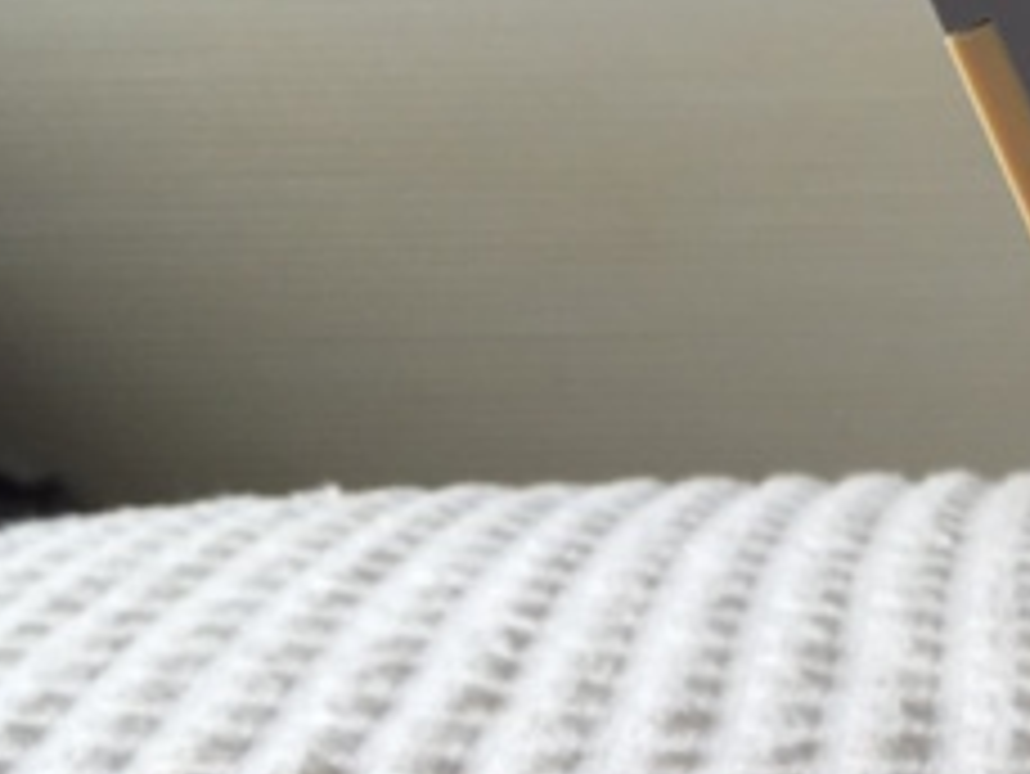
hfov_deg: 21.6
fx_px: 2411
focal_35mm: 81
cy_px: 698
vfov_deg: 17.9
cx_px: 1367
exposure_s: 1/120
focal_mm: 4.15
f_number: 2.2
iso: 50
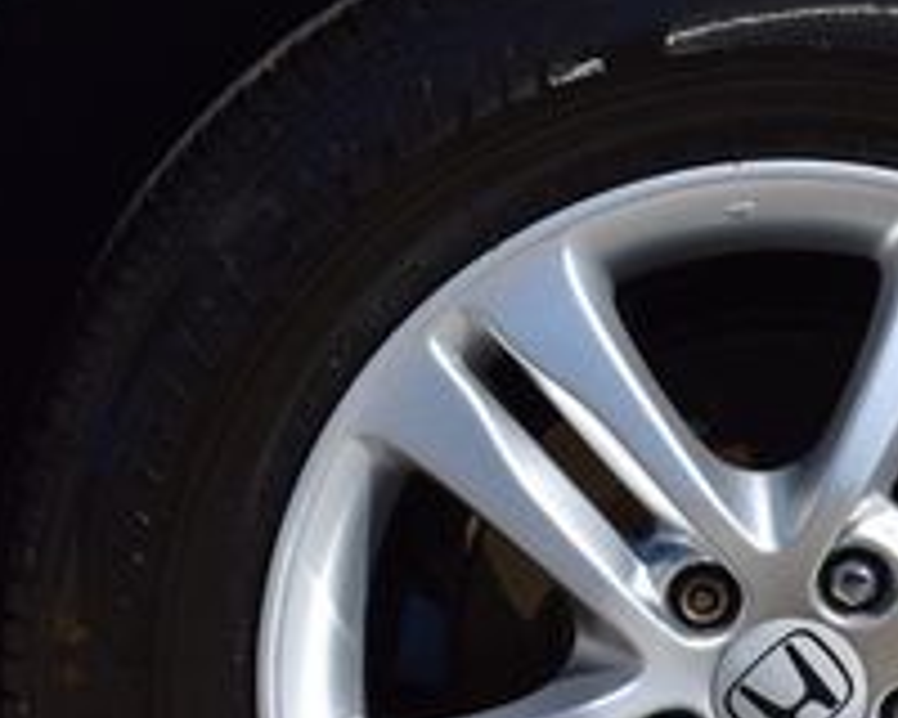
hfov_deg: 14.0
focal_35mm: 135
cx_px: 902
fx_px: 3588
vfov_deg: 11.3
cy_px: 714
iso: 220
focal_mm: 30
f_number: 11
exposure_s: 1/500
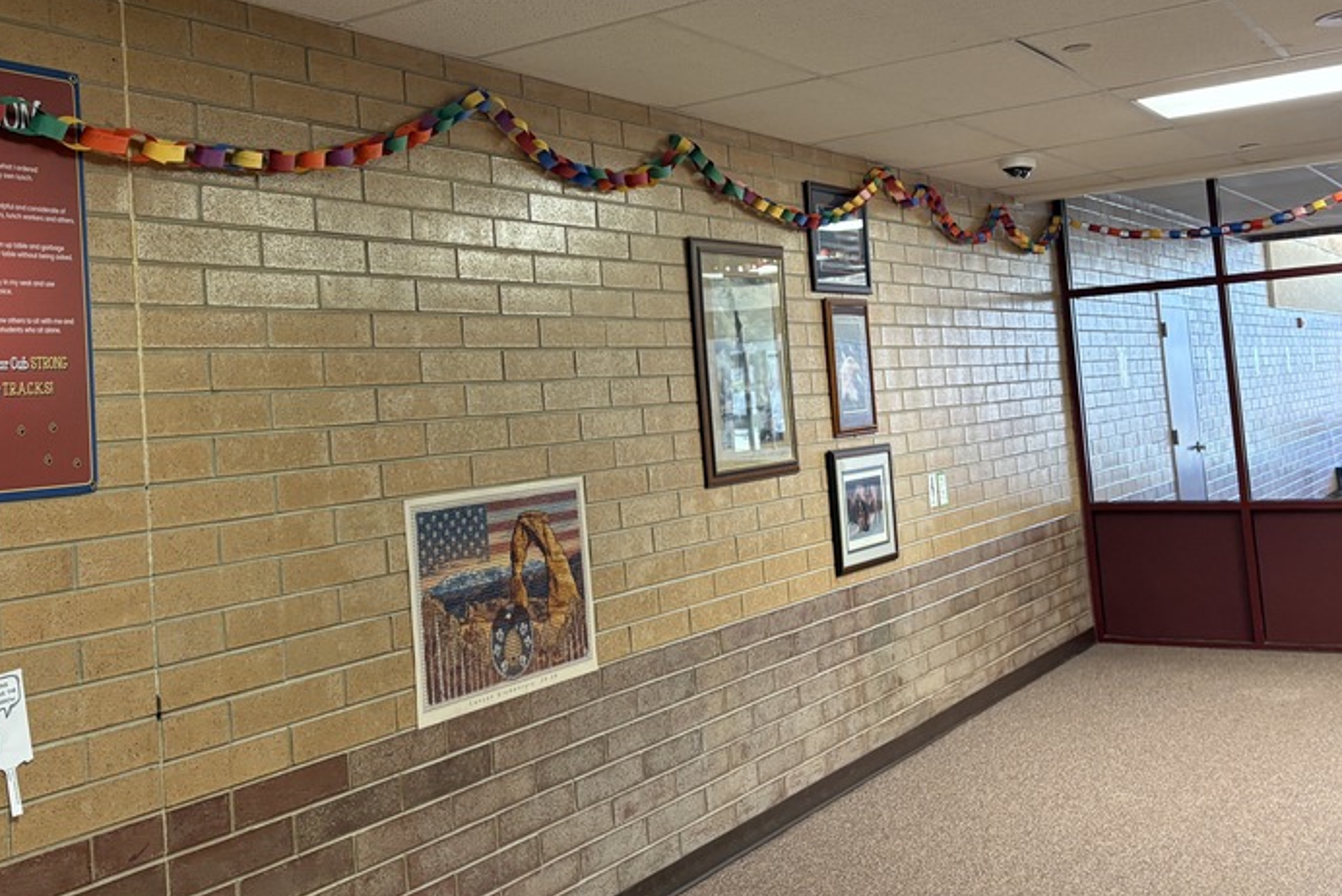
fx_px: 1492
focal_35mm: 40
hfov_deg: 47.7
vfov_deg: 33.2
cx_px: 460
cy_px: 318
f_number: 1.6
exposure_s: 1/61
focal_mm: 5.96
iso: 160
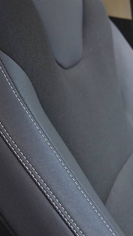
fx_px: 389
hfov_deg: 19.2
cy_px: 119
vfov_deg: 33.8
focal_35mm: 62
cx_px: 27
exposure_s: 1/60
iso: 400
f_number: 4.2
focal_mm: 26
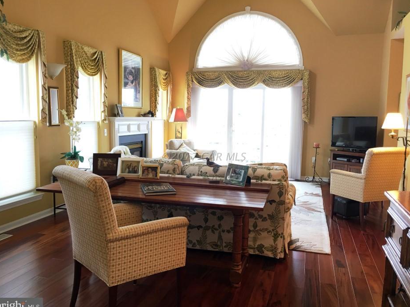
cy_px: 156
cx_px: 203
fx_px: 355
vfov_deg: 46.8
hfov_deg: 60.0
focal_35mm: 30
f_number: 2.2
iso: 32
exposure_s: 1/15
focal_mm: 4.15
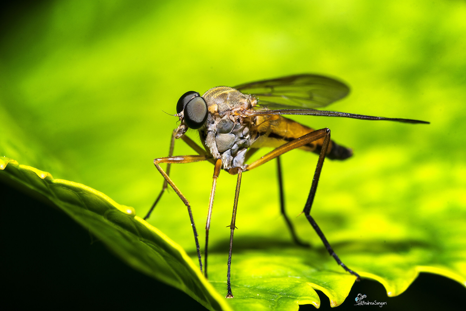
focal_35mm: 158
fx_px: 2039
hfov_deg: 13.0
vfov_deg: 8.7
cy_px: 156
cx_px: 233
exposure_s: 1/60
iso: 320
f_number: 22
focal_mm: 105
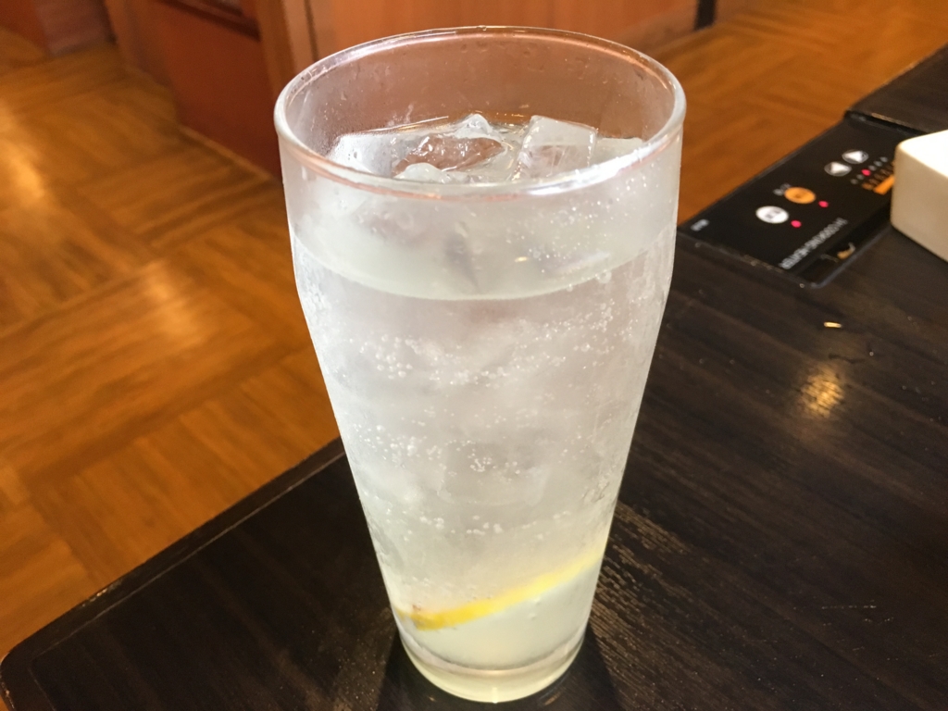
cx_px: 474
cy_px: 356
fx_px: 794
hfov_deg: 61.7
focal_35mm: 29
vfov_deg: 48.2
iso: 200
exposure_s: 1/25
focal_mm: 4.15
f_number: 2.2
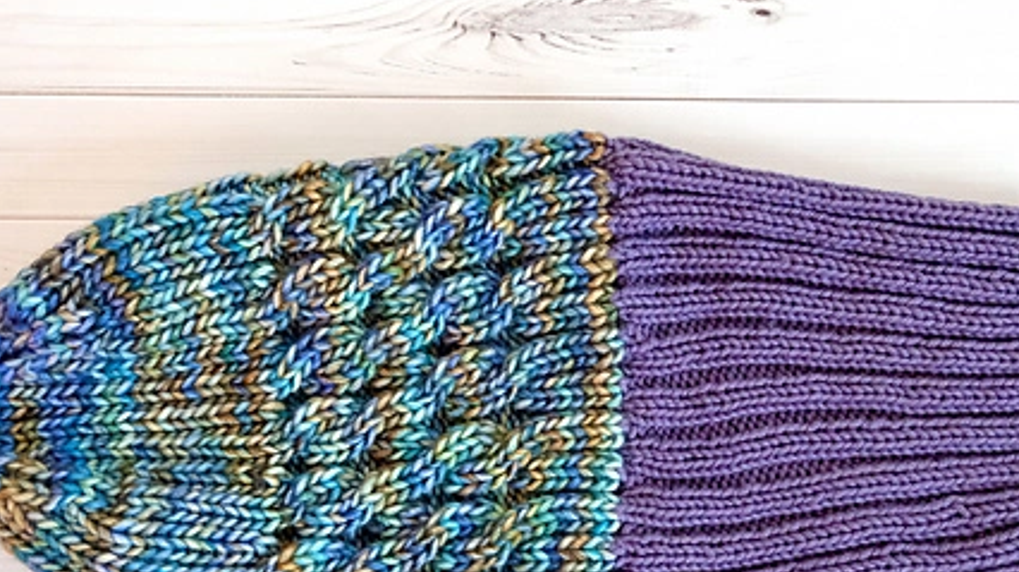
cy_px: 415
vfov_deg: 22.8
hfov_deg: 39.8
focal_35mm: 52
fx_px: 1404
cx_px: 574
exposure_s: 1/60
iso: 6400
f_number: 4
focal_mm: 22.3
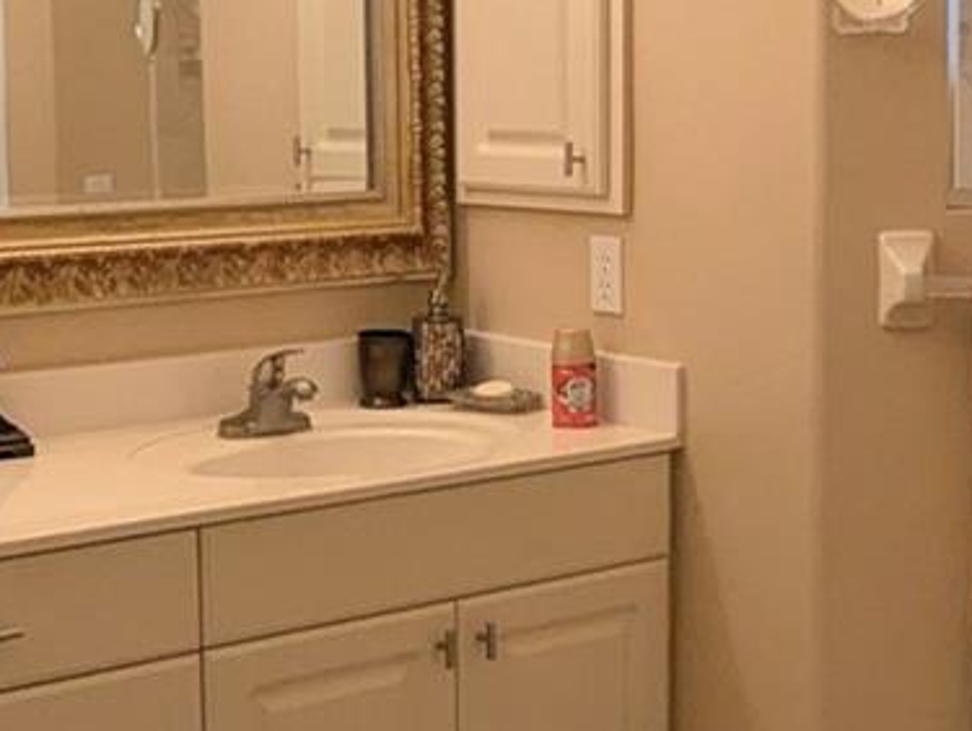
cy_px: 308
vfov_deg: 21.6
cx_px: 441
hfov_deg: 28.5
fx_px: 1911
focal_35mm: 68
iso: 84
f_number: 2.2
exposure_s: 1/104
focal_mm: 2.35
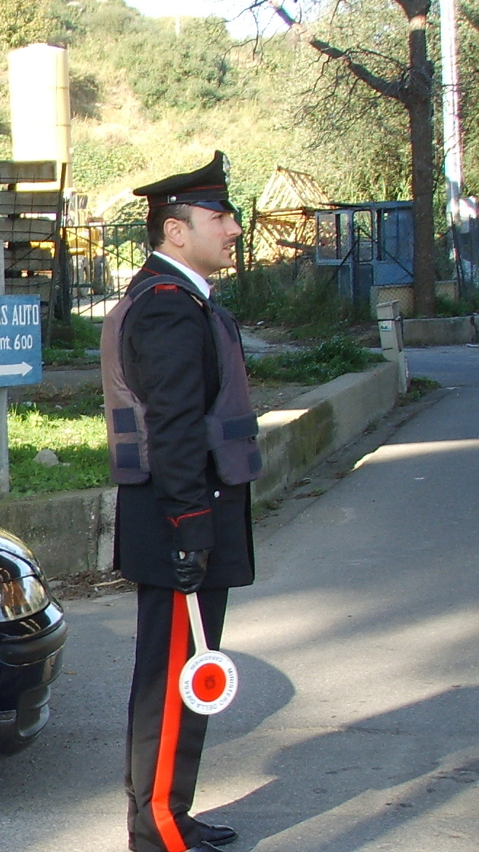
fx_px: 2123
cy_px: 598
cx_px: -435
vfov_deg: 22.6
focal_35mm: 94
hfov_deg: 11.7
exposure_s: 1/90
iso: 50
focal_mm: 6.6
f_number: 3.5
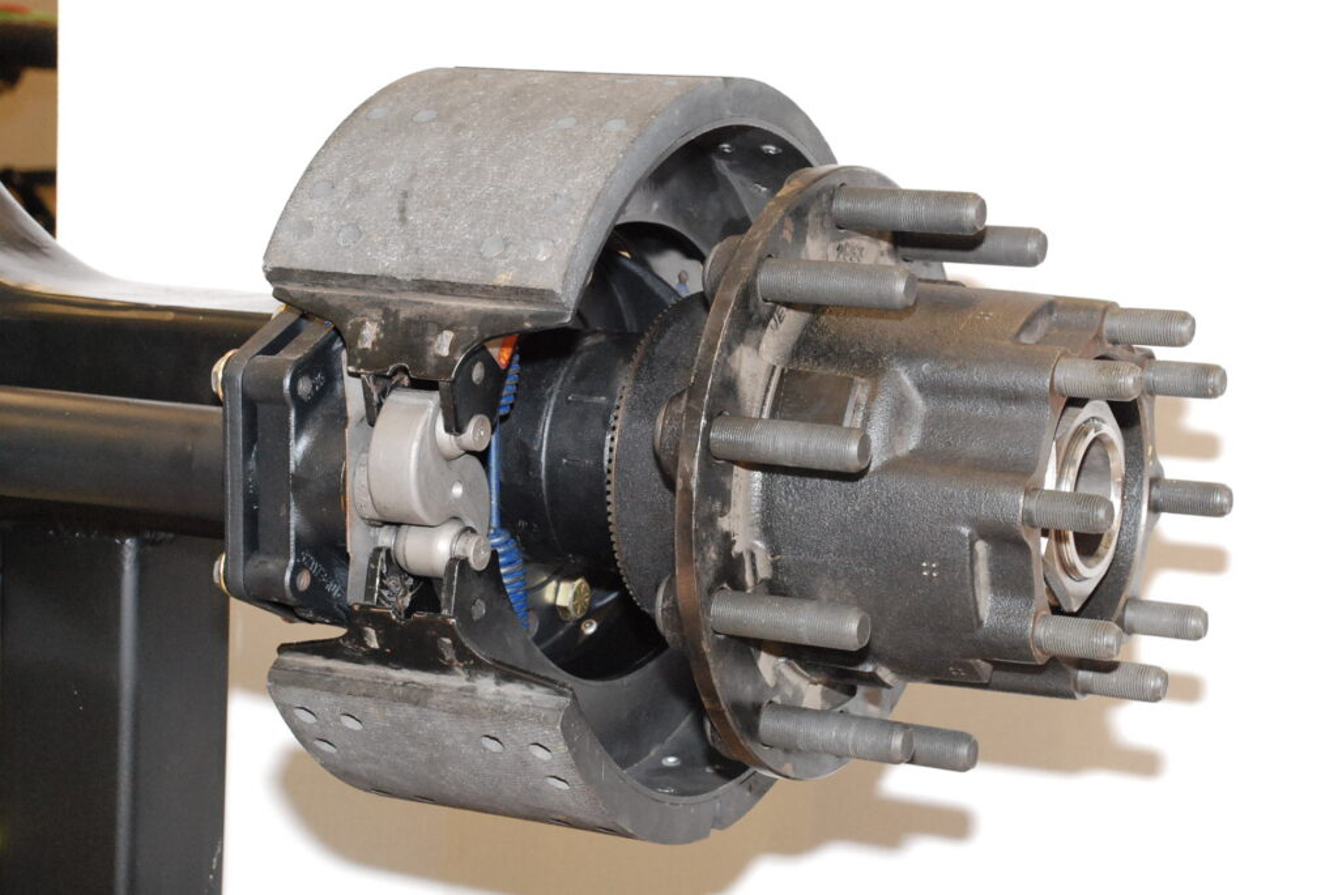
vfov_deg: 17.5
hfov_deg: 26.0
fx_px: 2902
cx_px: 669
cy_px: 448
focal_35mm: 78
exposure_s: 1/60
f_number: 8
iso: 1600
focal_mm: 52
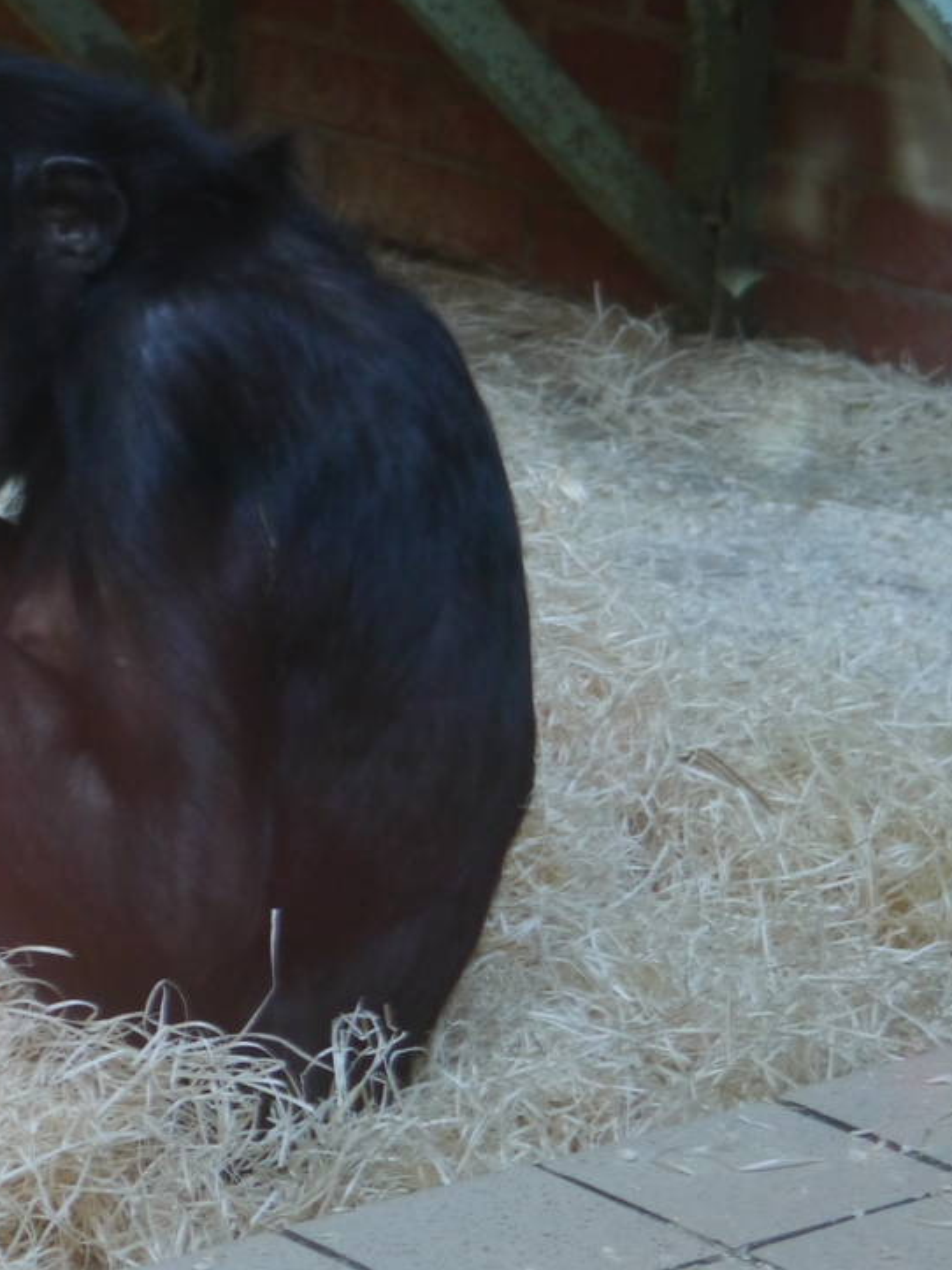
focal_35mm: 186
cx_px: -301
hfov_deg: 7.9
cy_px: 514
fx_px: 6822
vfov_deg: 10.6
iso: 800
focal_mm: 42
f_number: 5.6
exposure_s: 1/20
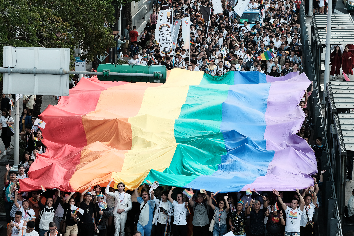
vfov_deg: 10.2
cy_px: 118
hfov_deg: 15.2
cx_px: 177
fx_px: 1327
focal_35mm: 135
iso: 800
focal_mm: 90
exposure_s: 1/350
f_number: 5.6
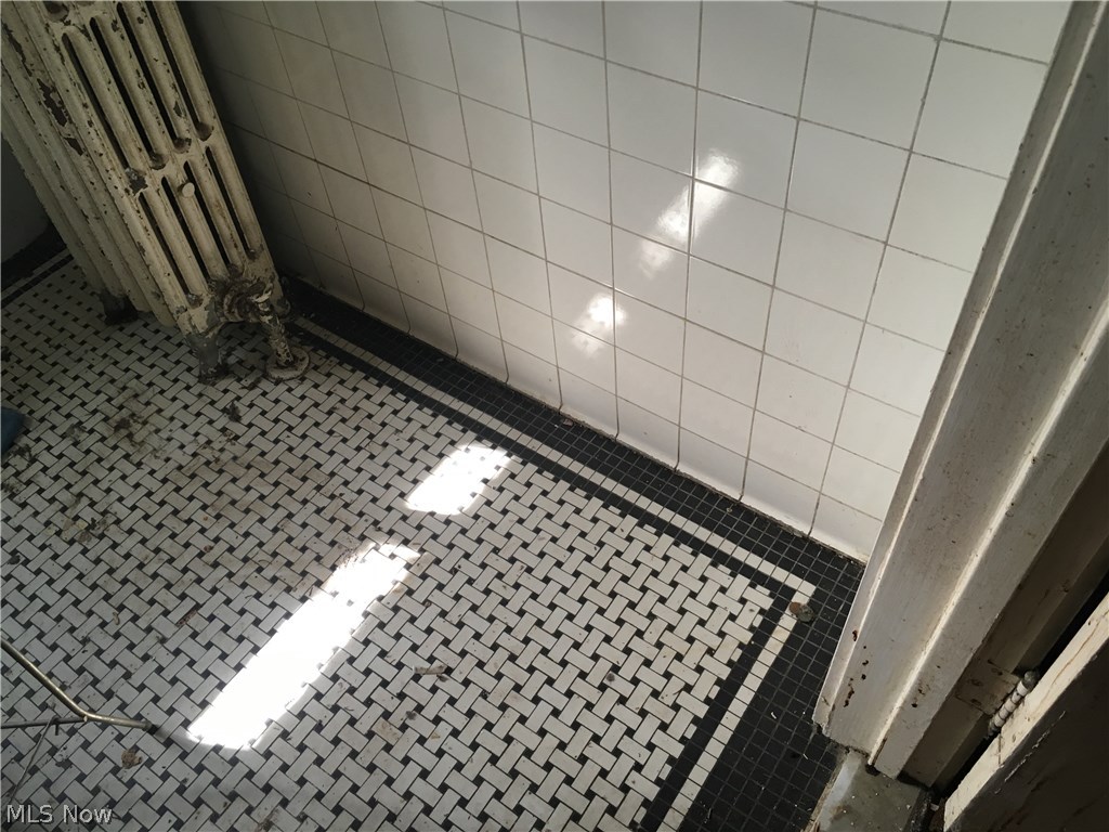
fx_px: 929
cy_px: 416
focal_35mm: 29
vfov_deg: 48.2
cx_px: 554
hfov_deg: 61.7
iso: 80
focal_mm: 4.15
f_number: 2.2
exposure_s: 1/30
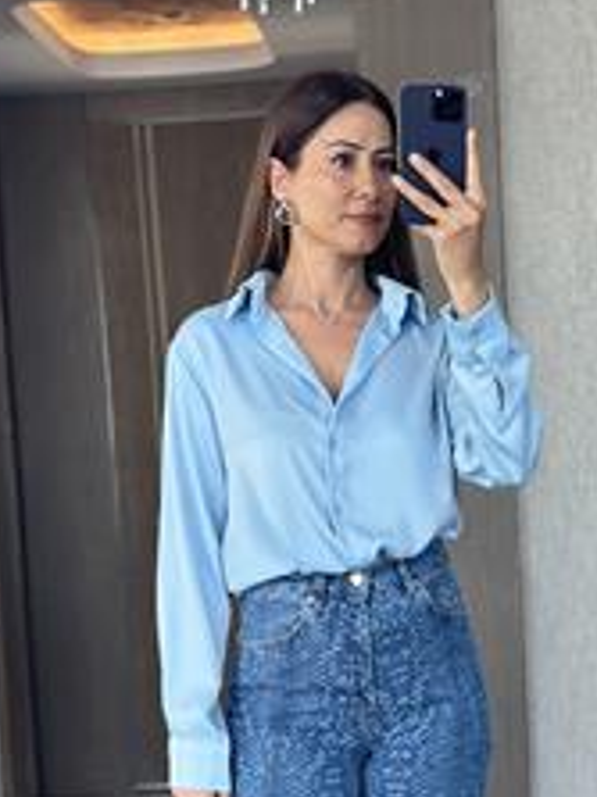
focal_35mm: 109
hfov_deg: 13.6
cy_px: 686
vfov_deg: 17.8
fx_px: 2509
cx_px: 336
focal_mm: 6.86
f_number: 1.78
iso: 125
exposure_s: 1/100
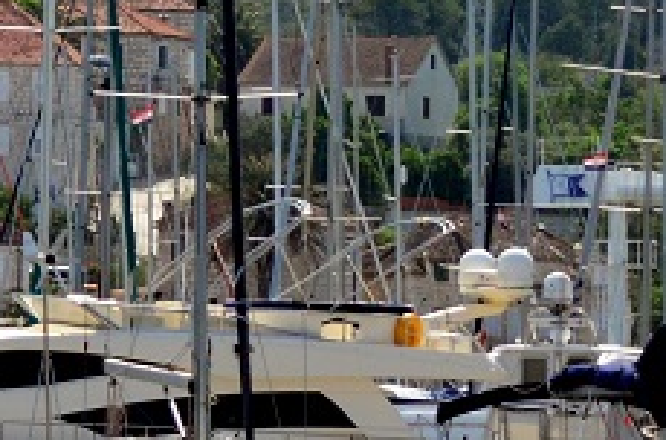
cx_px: 271
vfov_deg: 3.0
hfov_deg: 4.5
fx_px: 8413
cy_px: -132
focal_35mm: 456
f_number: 4.5
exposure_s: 1/8000
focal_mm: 70
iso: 800
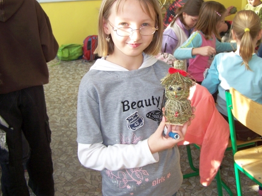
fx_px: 348
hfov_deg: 41.2
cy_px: 83
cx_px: 150
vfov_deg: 31.4
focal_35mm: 46
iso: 80
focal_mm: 6.3
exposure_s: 1/80
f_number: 2.8
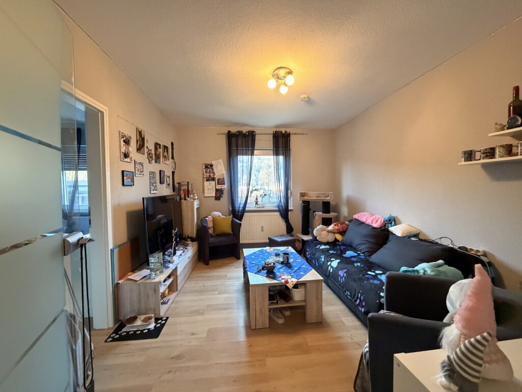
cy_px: 196
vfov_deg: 85.7
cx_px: 261
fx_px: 211
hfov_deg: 102.1
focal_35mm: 14
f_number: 2.2
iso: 800
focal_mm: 2.22
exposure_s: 1/50
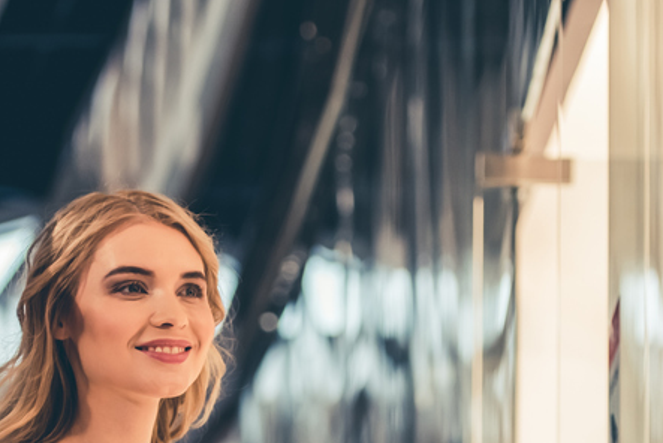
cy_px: 625
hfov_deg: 10.4
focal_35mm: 198
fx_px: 3649
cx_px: 251
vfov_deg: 6.9
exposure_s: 1/200
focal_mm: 70
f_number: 2.8
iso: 640
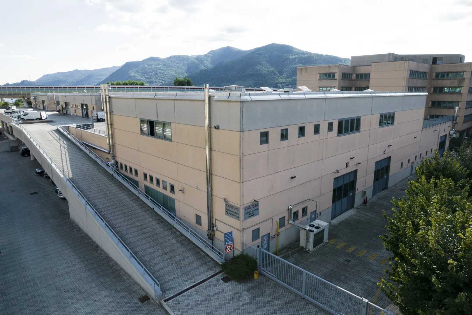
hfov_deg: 78.6
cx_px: 236
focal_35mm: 22
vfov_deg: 57.2
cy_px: 158
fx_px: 288
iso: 100
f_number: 2.8
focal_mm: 8.38
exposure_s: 1/1500
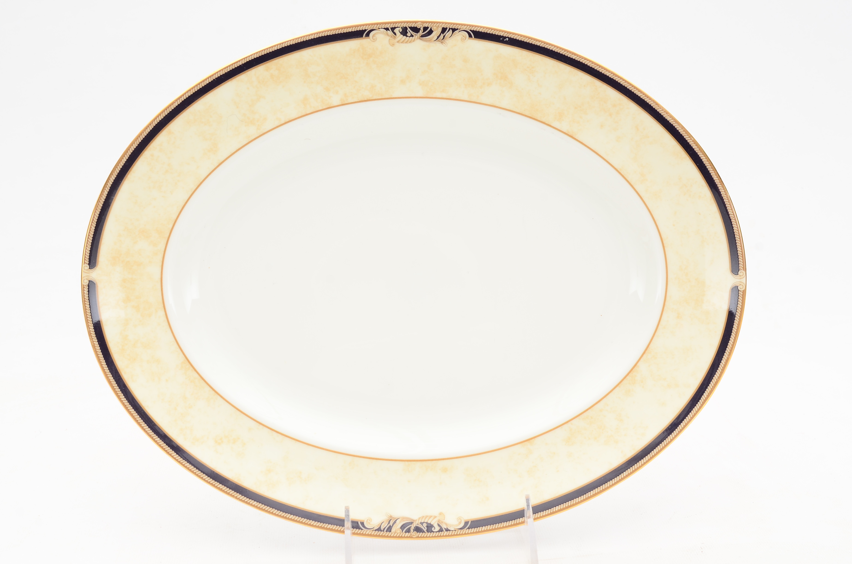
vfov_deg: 29.7
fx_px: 1063
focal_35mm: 45
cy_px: 282
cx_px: 426
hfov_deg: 43.7
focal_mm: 30
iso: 250
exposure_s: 1/80
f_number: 11
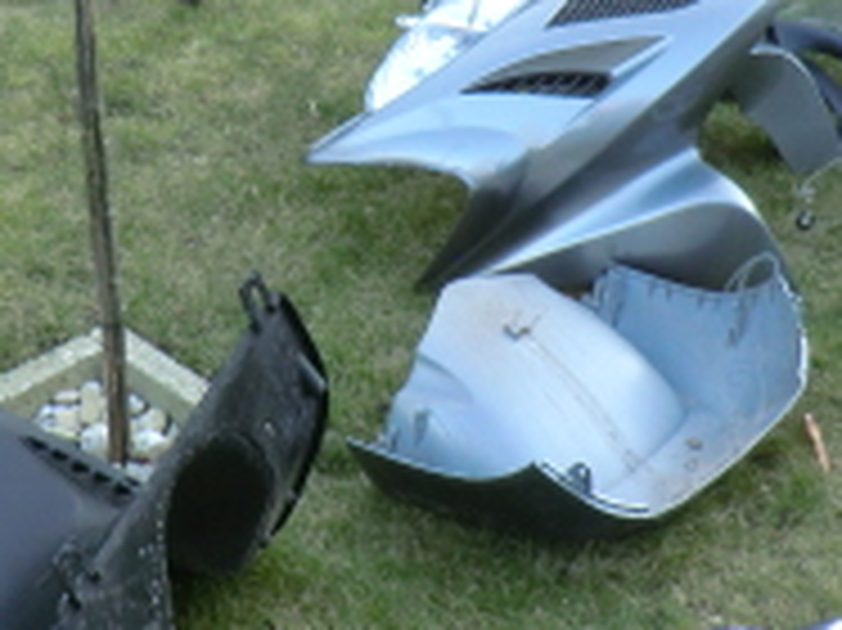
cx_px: 356
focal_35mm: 82
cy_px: 153
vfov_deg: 17.9
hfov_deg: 23.8
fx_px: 1993
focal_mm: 4.3
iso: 100
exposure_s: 1/60
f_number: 3.2
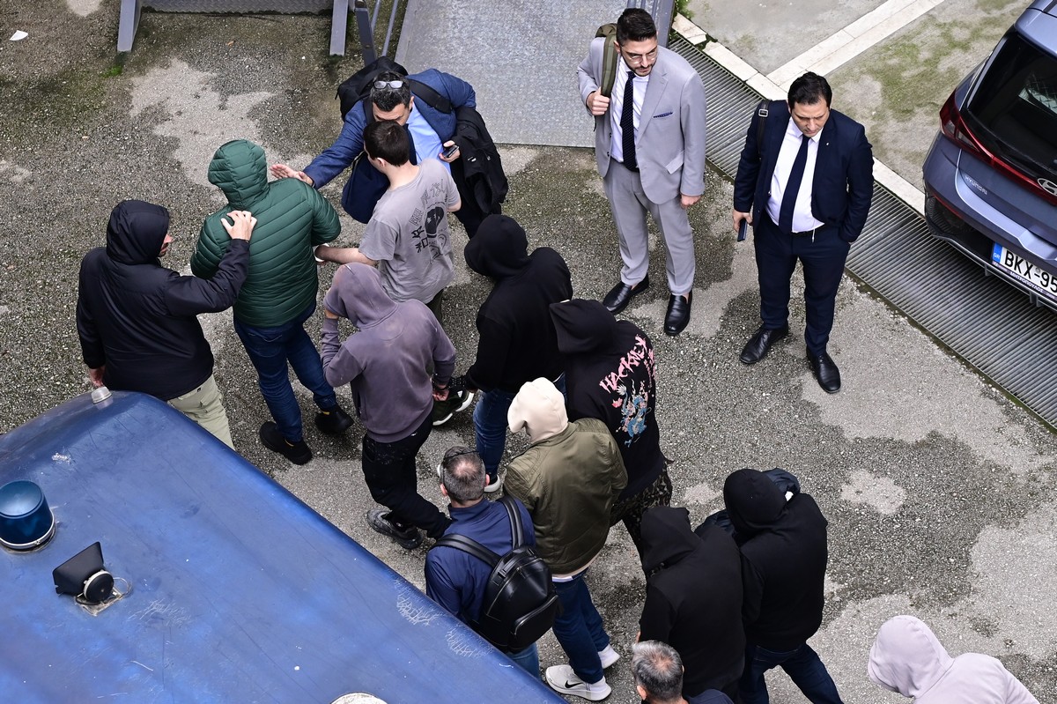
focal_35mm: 85
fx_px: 2495
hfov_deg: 23.9
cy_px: 352
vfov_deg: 16.1
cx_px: 528
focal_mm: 85
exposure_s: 1/400
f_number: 5.6
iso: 640
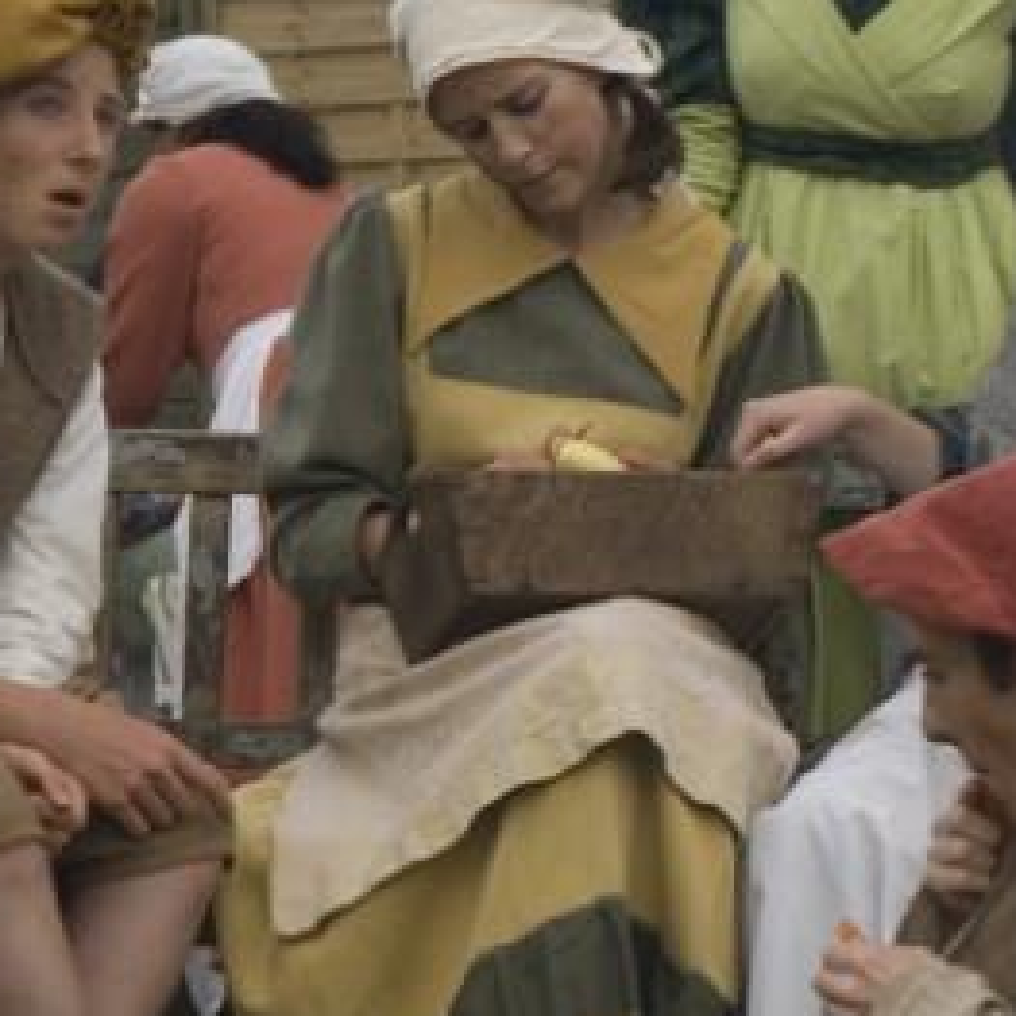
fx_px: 6774
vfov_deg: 8.6
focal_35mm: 204
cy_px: 491
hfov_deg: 8.6
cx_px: 549
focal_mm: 44
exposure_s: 1/60
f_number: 4.5
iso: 250
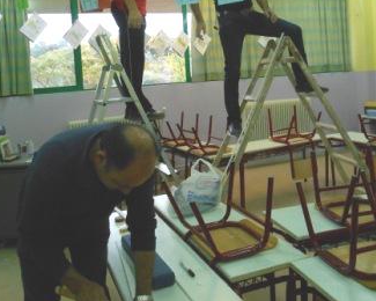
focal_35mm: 35
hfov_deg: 51.5
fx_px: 389
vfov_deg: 41.2
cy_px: 81
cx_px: 183
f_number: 3.5
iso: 400
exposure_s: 1/125
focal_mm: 4.6
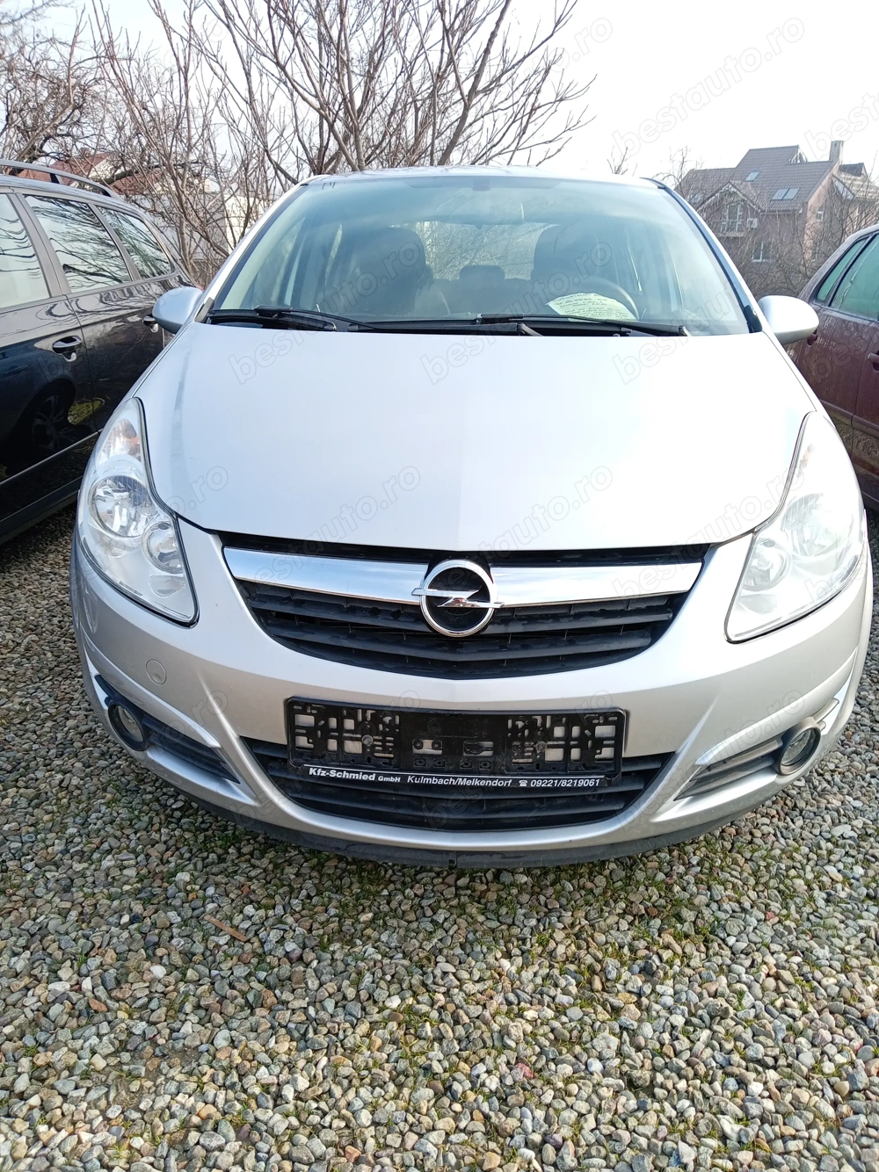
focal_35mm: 27
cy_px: 586
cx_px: 440
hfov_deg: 51.3
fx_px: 914
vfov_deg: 65.3
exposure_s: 1/142
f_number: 1.8
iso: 100
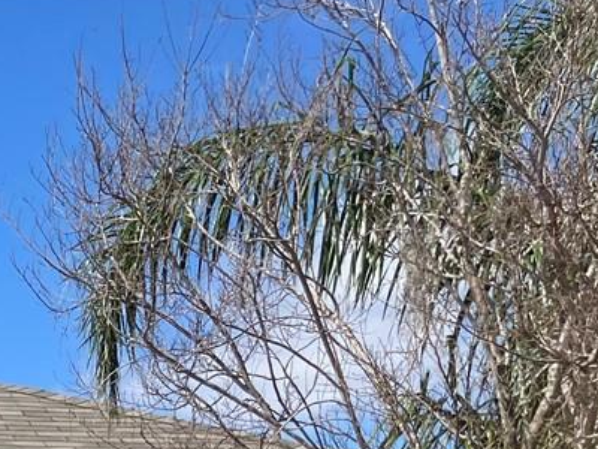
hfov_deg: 16.0
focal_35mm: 112
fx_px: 1935
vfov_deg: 11.9
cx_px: -318
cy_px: 888
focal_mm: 3.99
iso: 32
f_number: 1.8
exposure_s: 1/3040
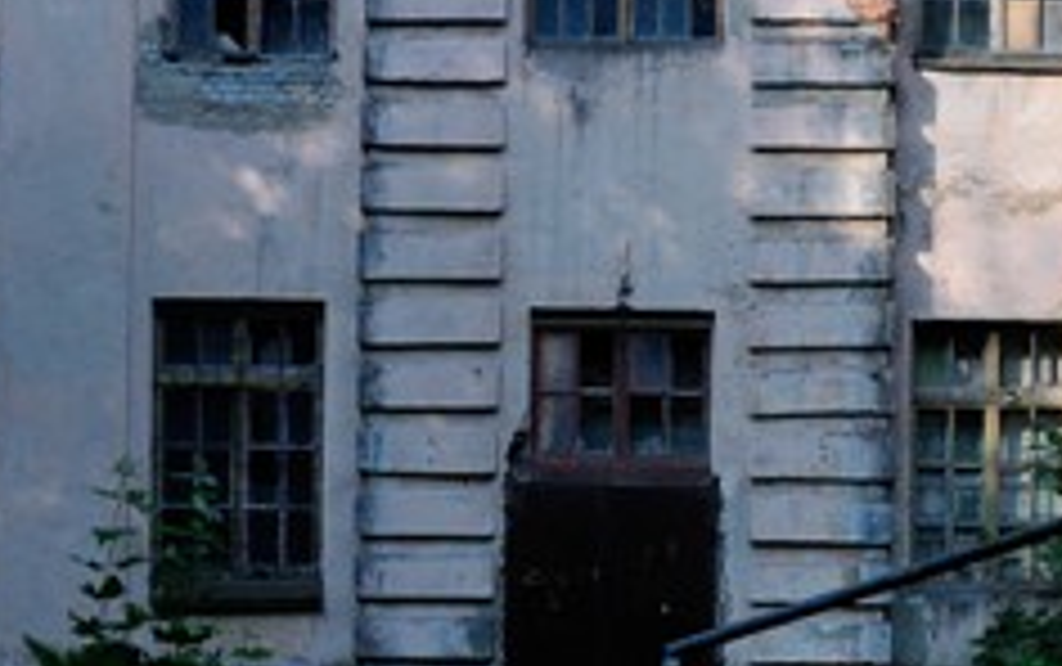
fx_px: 5389
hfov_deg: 11.2
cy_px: 304
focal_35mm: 186
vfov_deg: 7.1
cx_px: 886
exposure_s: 1/500
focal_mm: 32
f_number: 6.3
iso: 320
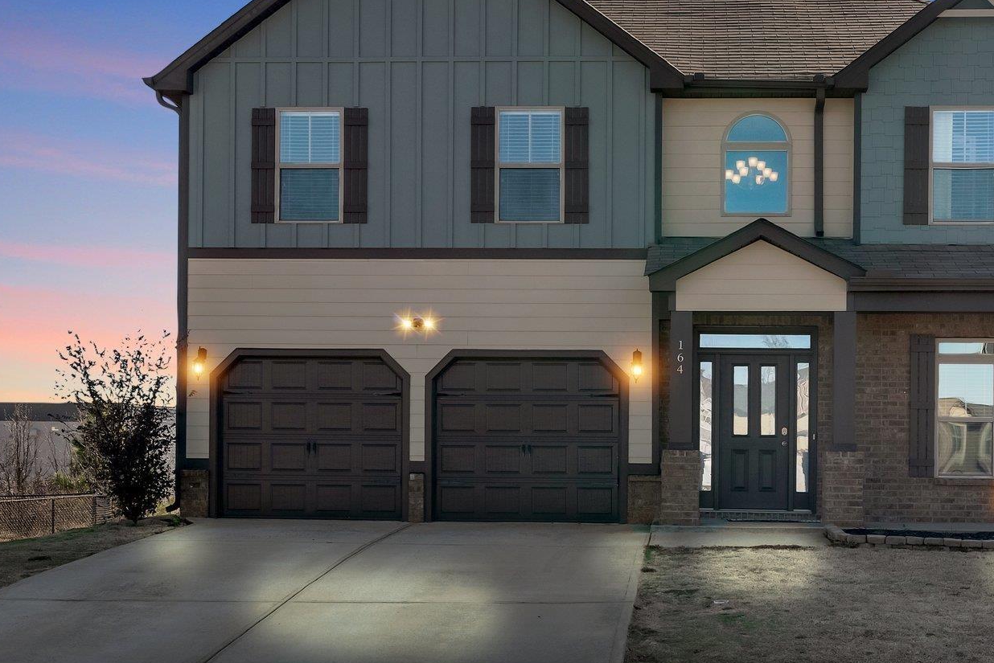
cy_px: 336
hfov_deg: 34.2
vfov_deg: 23.4
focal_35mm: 58
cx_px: 647
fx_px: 1602
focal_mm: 35
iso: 400
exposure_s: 1/160
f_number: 11
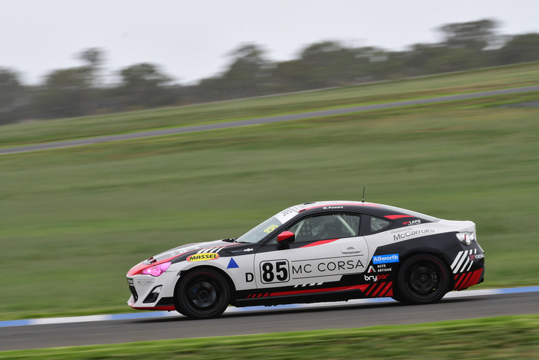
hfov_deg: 5.3
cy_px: 180
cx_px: 270
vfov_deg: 3.5
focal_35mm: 390
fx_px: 5841
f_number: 10
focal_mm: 260
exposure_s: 1/160
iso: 160
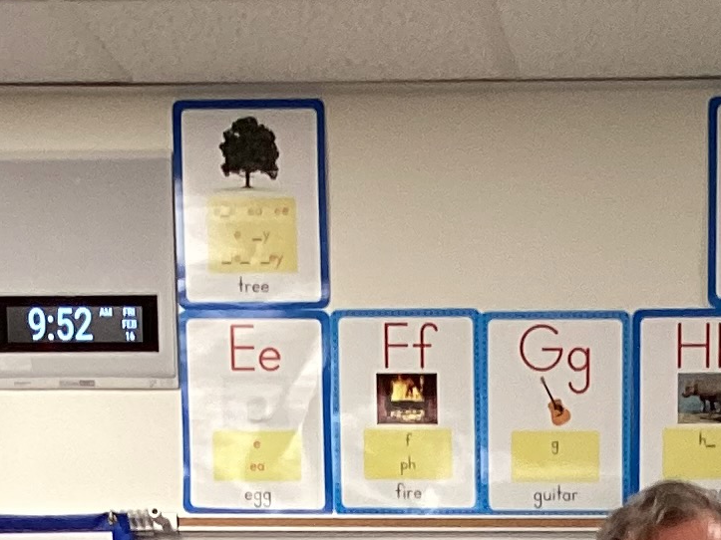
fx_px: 2916
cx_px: 708
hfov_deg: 13.9
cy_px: 1328
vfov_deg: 9.4
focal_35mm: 140
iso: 80
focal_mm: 3.3
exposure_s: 1/60
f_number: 2.4
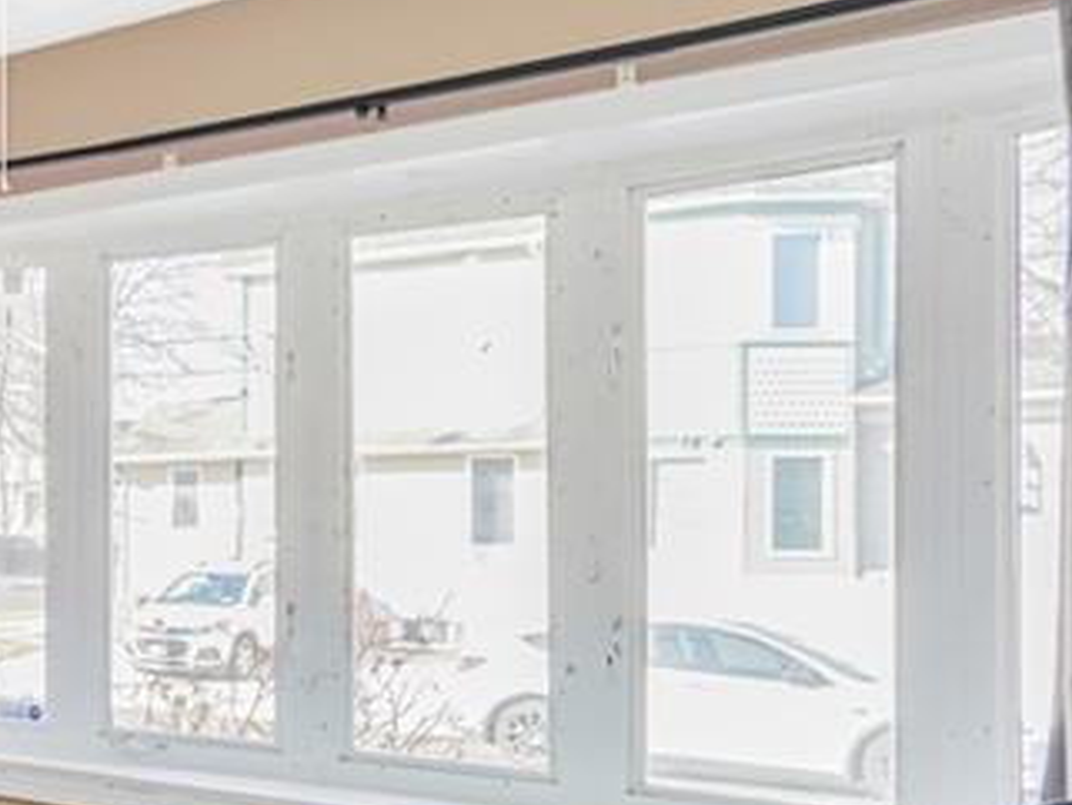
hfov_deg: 28.2
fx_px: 1565
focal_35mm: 51
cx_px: -448
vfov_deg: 28.7
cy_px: 498
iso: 50
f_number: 5.6
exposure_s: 1/50
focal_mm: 16.5
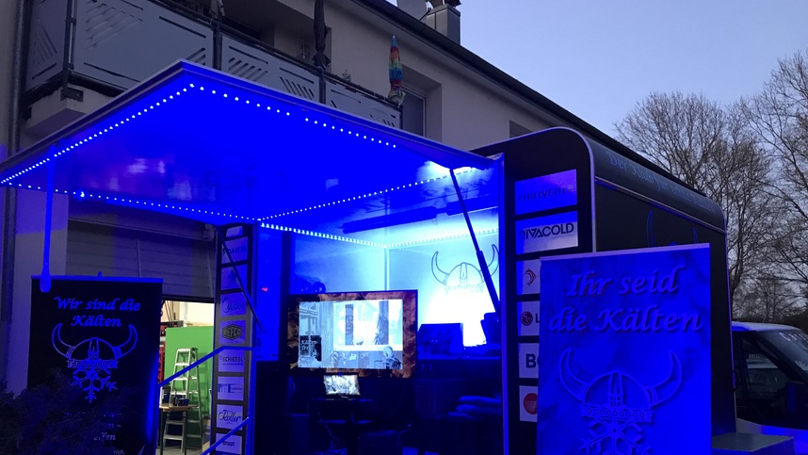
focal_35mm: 31
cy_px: 289
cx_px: 409
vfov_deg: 37.5
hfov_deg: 62.6
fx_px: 664
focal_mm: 3.99
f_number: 1.8
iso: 80
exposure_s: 1/15
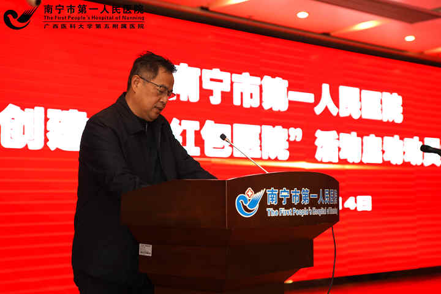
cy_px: 147
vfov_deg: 22.6
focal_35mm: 60
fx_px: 735
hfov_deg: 33.4
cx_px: 220
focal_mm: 60
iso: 1000
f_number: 3.5
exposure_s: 1/250
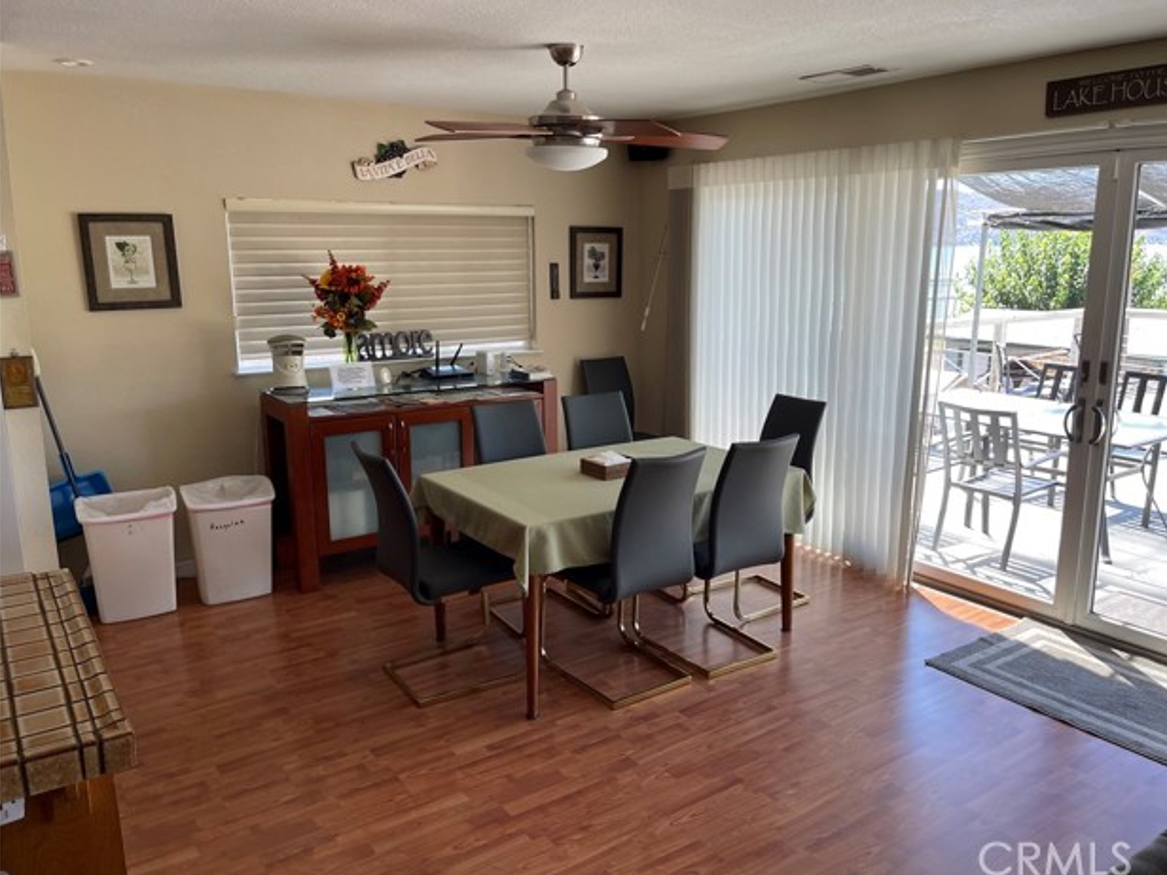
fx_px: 910
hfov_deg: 65.3
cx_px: 604
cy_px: 432
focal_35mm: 27
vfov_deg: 51.4
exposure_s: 1/121
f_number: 1.6
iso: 50
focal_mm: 5.1
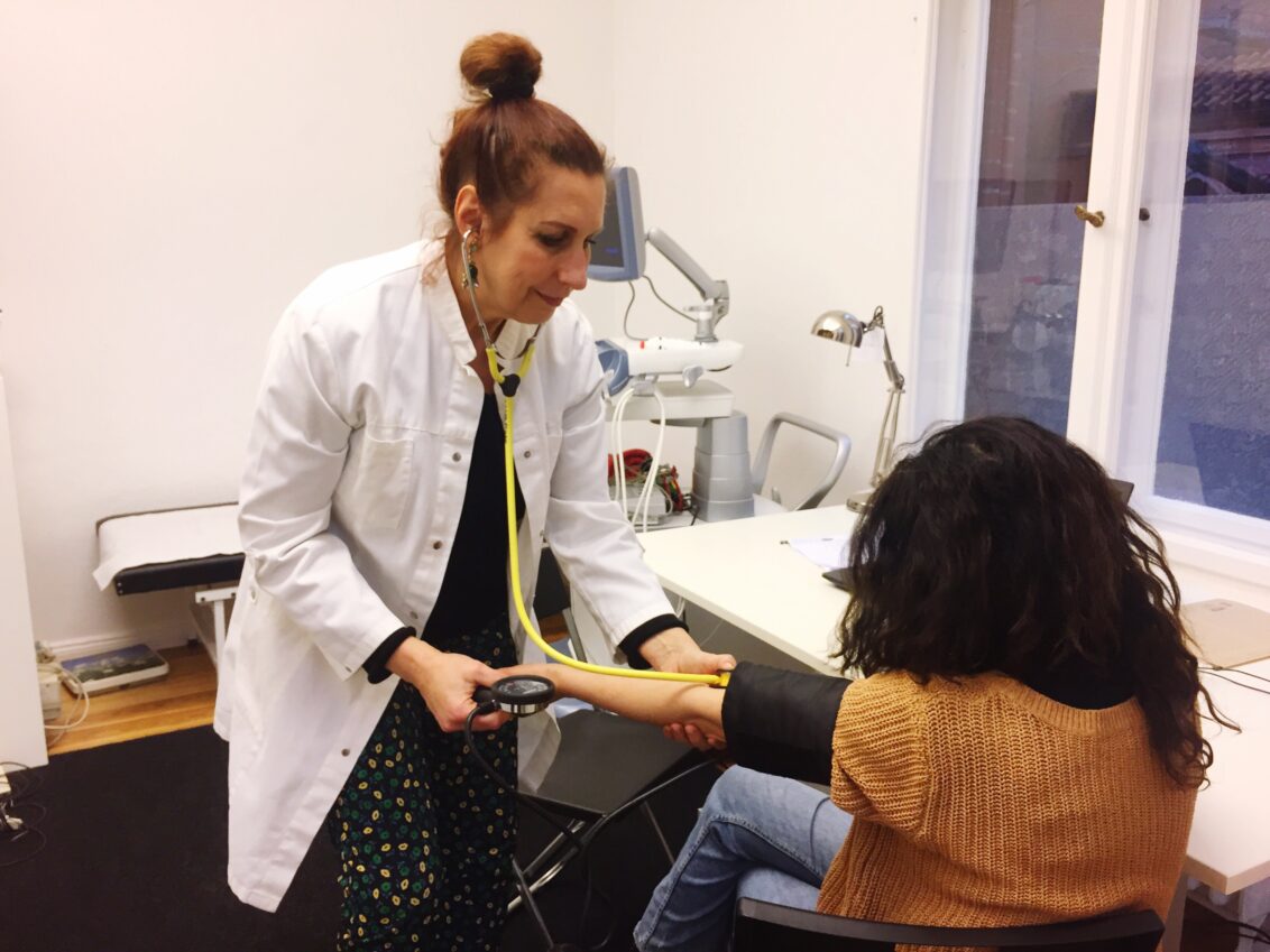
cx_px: 635
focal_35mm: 29
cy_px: 476
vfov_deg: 48.2
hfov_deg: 61.7
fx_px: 1064
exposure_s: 1/33
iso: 50
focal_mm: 4.15
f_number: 2.2
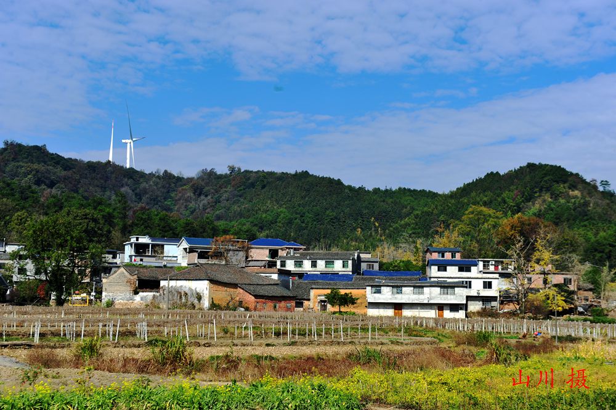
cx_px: 308
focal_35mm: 60
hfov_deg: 33.4
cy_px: 205
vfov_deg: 22.6
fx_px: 1026
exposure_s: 1/400
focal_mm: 60
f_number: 8
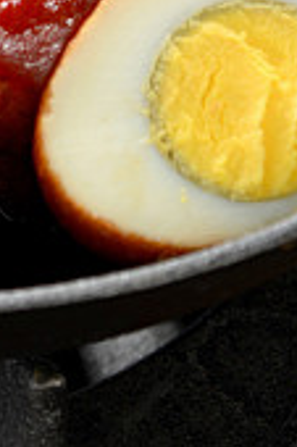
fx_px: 8630
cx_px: -173
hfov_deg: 2.0
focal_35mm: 696
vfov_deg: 3.0
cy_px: -100
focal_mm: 120
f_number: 6.3
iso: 125
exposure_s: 1/125
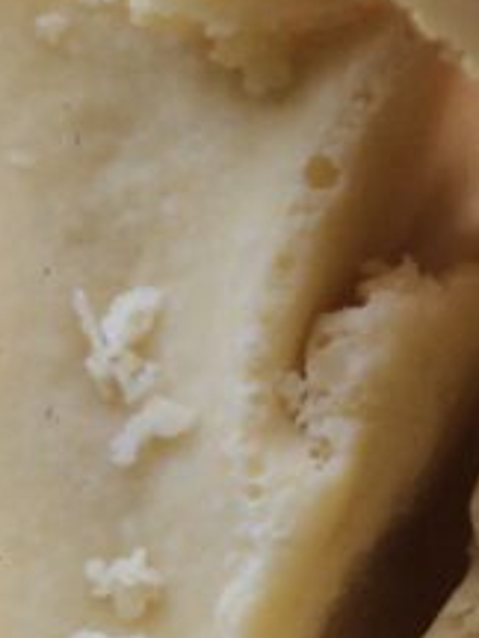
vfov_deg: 13.8
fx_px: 2620
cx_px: 982
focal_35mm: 142
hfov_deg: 9.7
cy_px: 97
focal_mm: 4.12
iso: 50
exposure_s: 1/120
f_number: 2.2
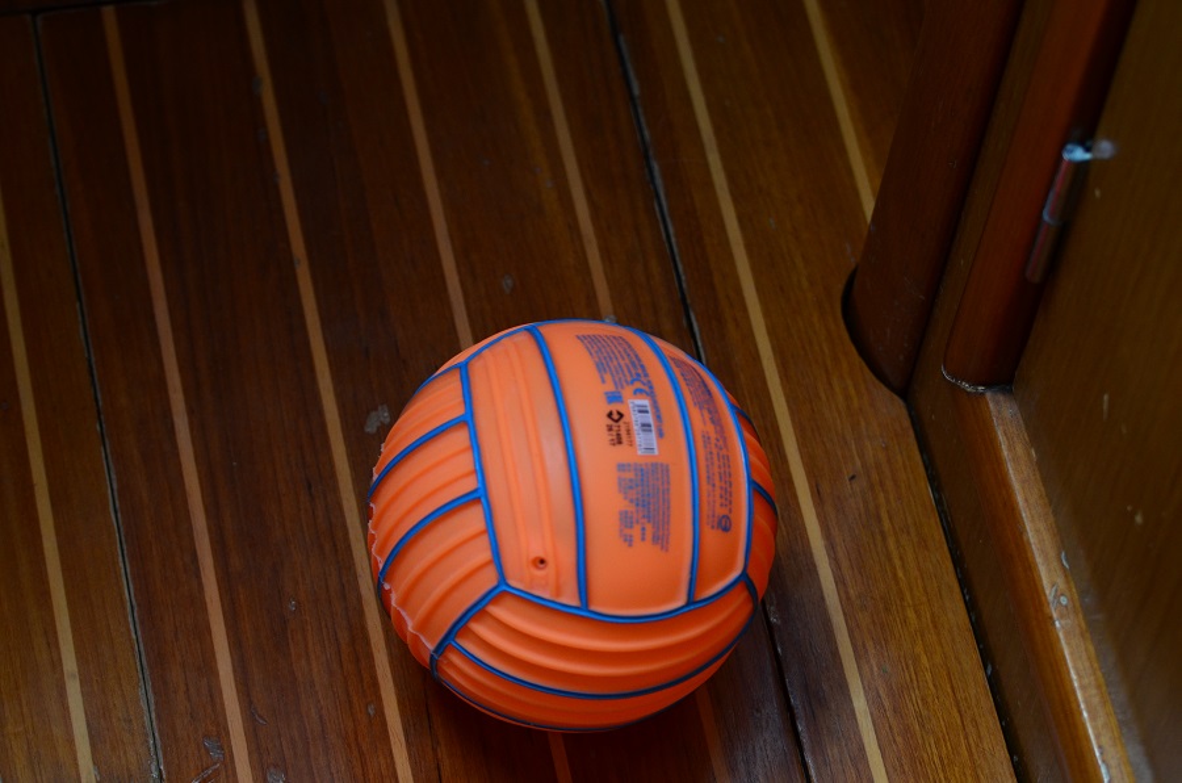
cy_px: 392
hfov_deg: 19.5
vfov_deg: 13.0
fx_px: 3440
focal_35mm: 105
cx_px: 591
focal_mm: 70
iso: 640
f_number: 4.5
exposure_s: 1/640
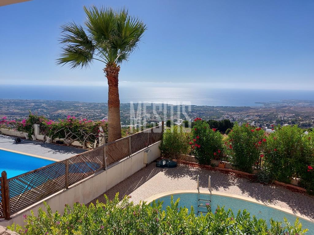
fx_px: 227
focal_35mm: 25
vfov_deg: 54.9
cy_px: 118
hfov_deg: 69.4
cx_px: 157
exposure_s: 1/1533
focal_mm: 5.23
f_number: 1.8
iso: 25
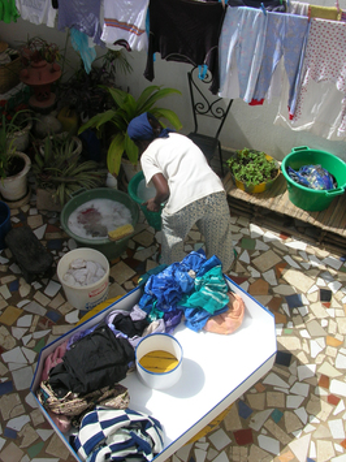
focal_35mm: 37
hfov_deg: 38.6
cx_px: 172
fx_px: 493
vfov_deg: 50.2
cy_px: 235
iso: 50
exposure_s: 1/305
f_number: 5.6
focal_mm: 5.8
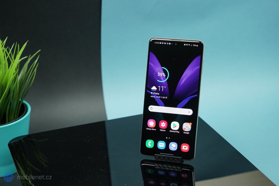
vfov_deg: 19.4
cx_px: 140
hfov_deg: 28.9
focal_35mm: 70
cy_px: 93
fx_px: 542
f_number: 6.3
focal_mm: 70
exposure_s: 1/160
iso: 2000
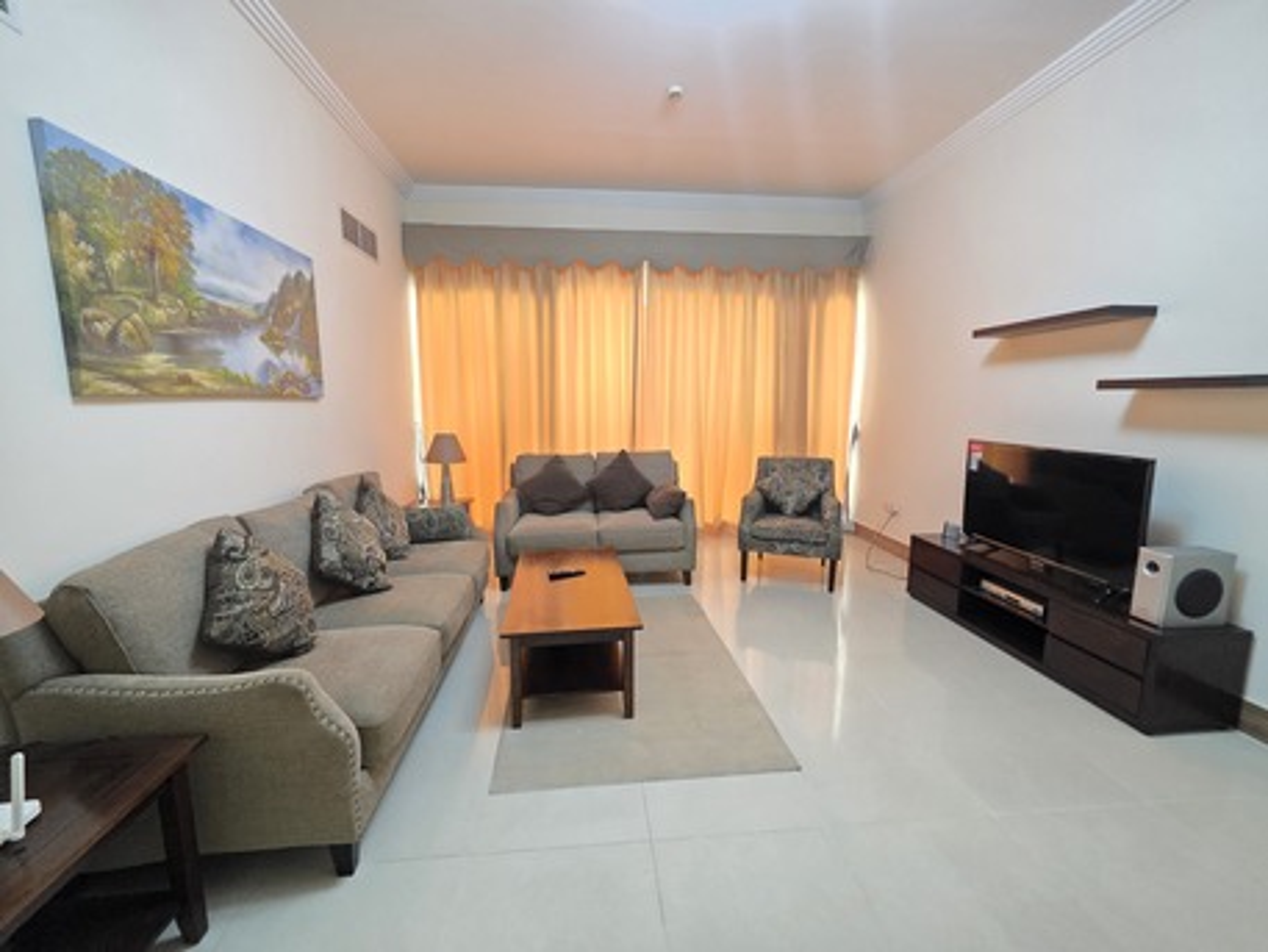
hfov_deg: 106.2
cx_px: 634
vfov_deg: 89.9
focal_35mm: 13
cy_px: 476
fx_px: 476
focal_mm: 2.2
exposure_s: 1/50
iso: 1000
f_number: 1.9
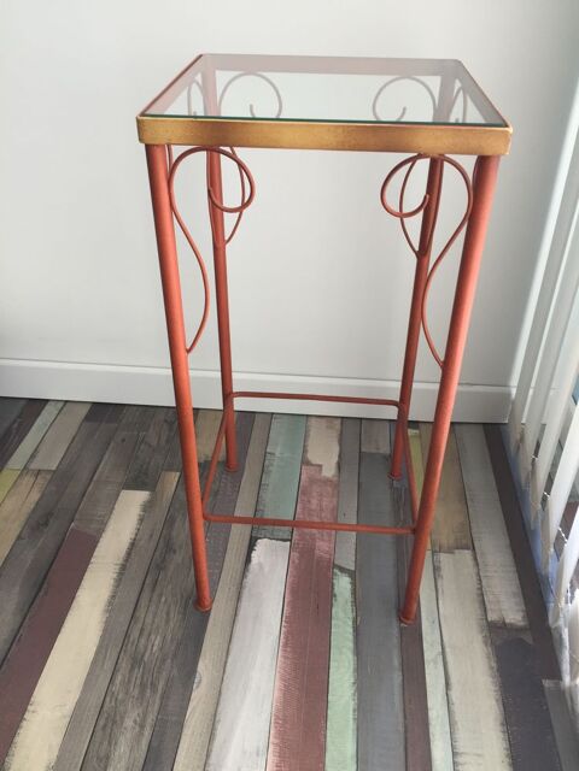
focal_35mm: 29
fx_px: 647
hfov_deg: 48.2
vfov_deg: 61.7
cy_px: 386
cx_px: 290
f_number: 2.2
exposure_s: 1/50
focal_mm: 4.15
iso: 40
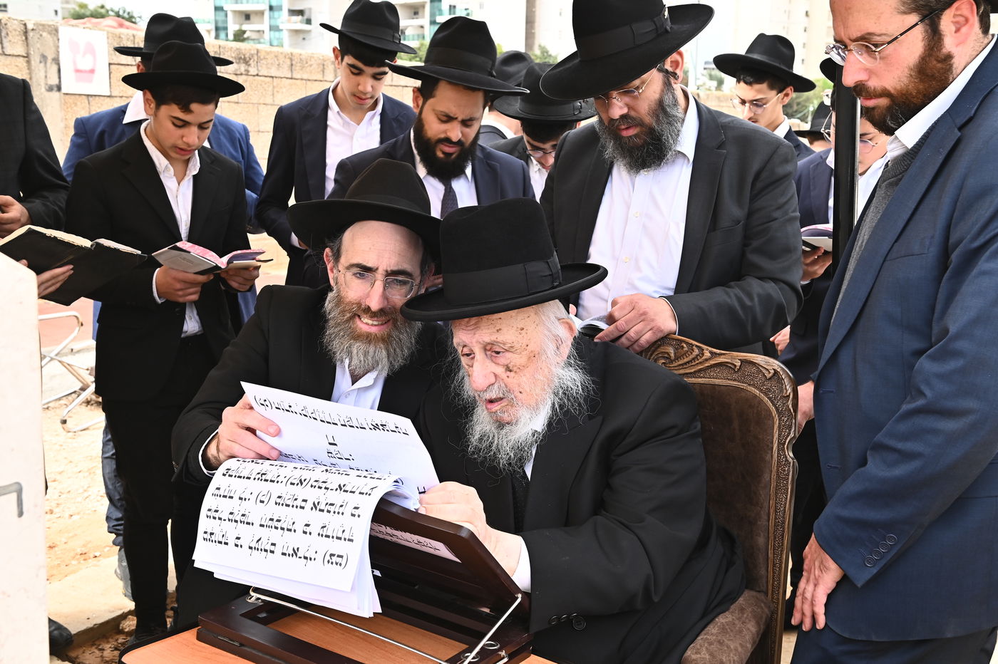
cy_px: 332
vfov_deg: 33.4
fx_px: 1108
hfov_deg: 48.5
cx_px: 499
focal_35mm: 40
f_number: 9
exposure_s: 1/200
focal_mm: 40
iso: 500
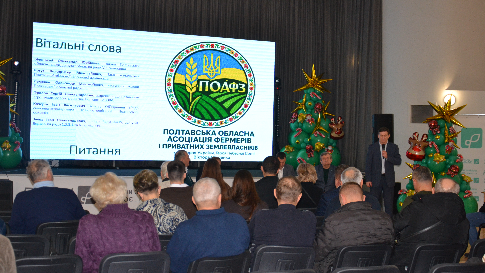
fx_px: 772
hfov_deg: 34.9
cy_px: 126
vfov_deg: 20.0
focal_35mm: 60
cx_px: 244
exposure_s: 1/60
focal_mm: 38
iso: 1000
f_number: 4.5
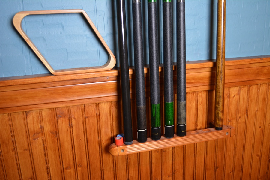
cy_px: 90
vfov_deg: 36.9
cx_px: 135
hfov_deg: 53.1
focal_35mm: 36
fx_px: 270
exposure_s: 1/30
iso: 900
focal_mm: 24
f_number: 4
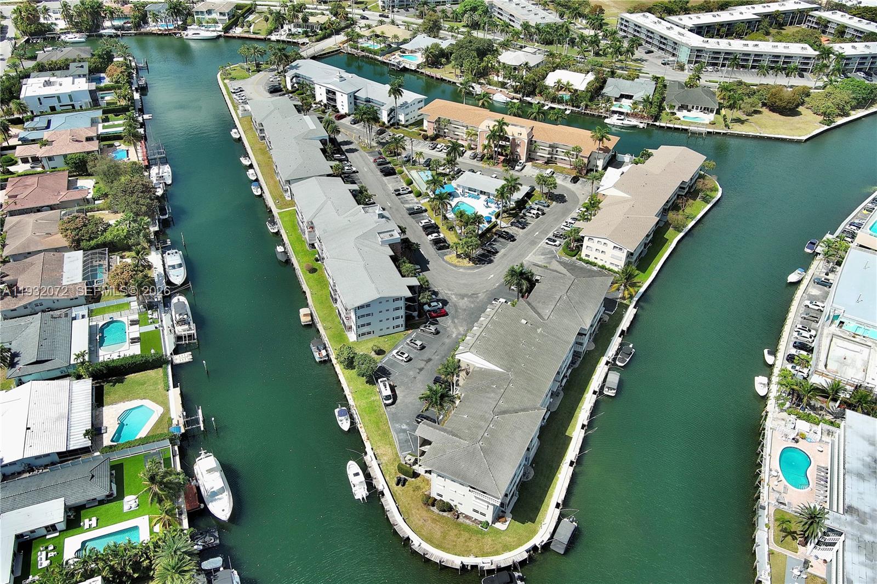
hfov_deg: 63.7
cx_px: 438
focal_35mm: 29
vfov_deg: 44.9
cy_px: 292
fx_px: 706
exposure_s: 1/1613
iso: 100
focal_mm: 10.57
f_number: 2.8
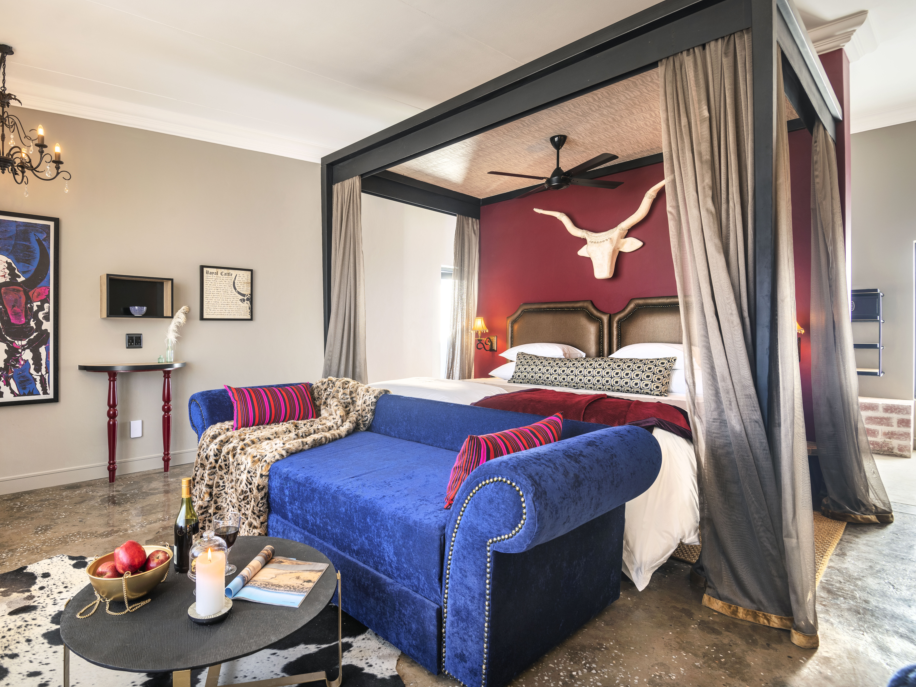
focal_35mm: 18
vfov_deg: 71.6
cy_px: 348
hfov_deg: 87.3
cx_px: 399
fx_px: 476
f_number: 6.3
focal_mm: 16
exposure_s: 1/5
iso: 64
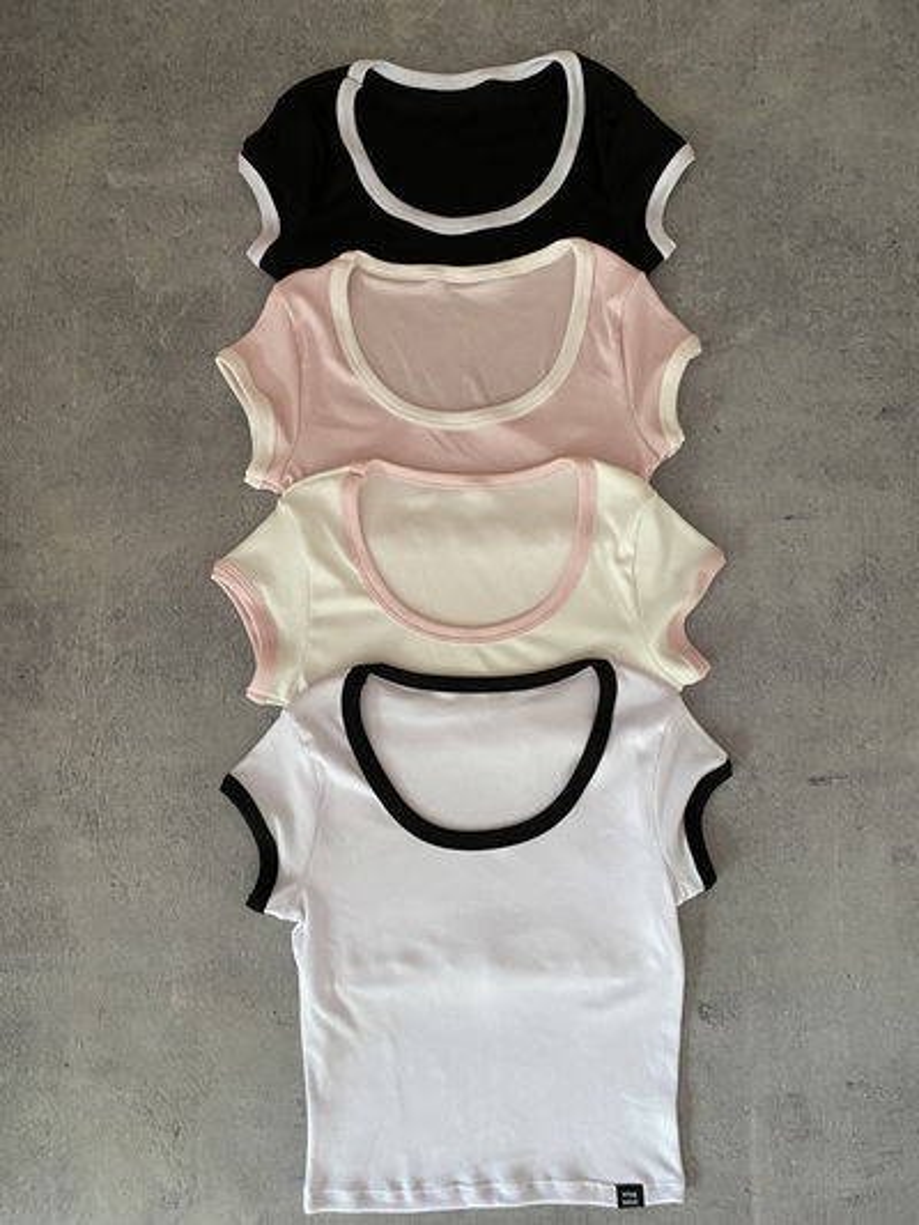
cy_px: 612
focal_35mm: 26
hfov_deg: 53.1
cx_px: 460
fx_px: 920
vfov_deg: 67.3
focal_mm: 4.25
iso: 500
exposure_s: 1/60
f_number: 1.8
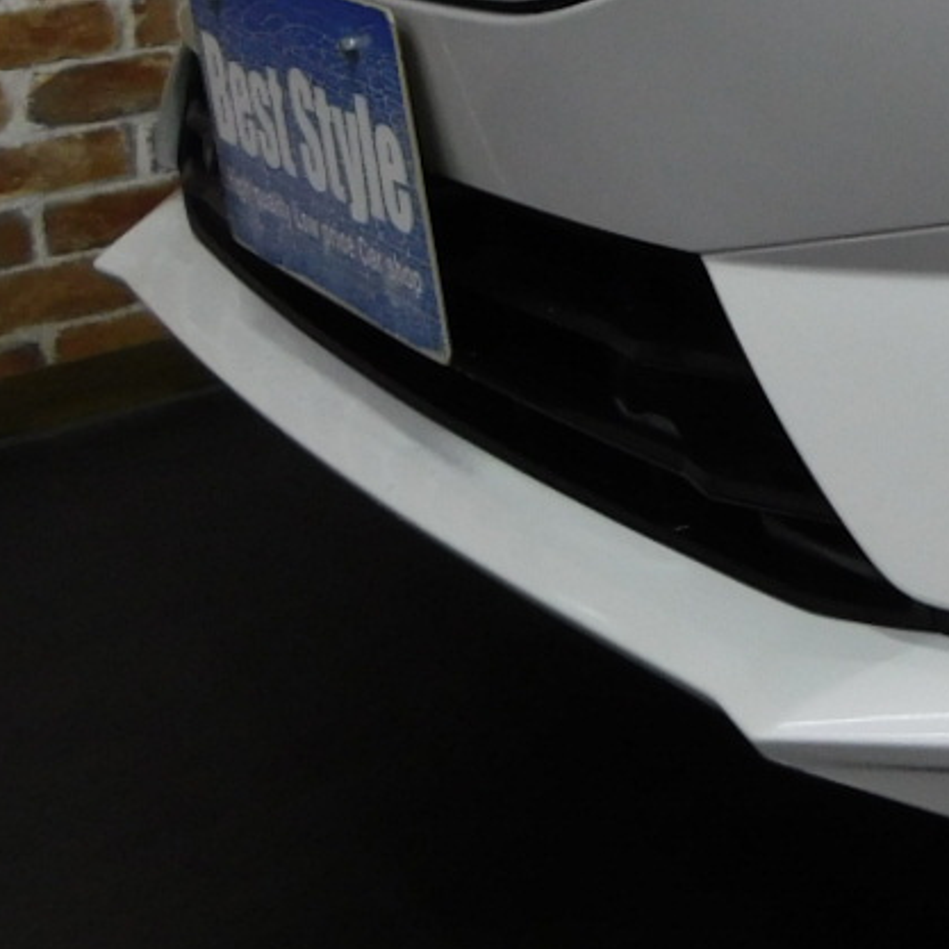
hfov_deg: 18.5
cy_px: -112
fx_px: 2419
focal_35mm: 78
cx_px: 1582
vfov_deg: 21.0
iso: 140
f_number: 3
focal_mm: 4
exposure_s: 1/30
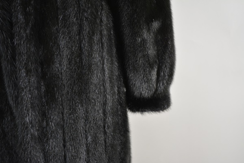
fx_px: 457
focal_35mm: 68
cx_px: 122
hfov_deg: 29.9
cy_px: 82
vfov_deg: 20.2
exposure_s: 1/40
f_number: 5.3
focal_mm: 45
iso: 800
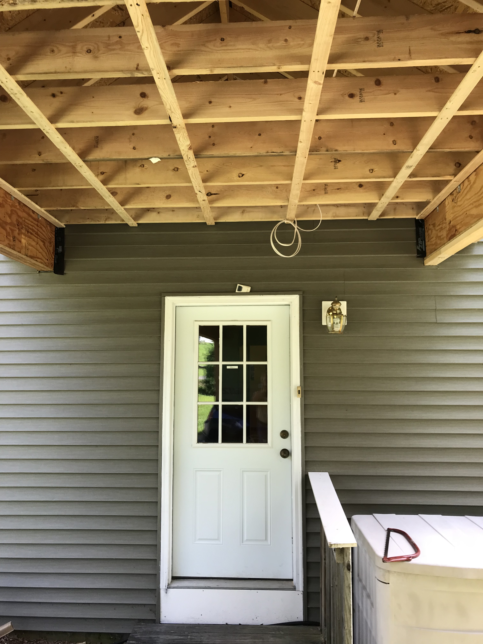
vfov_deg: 63.4
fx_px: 521
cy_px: 322
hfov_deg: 49.7
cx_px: 242
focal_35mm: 28
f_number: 1.8
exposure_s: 1/155
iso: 20
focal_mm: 3.99
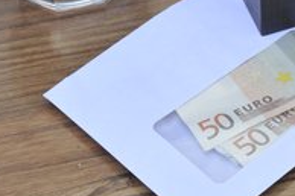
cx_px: 336
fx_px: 1269
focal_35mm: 155
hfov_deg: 13.0
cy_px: -23
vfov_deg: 8.8
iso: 800
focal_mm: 60
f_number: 14
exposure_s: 1/125
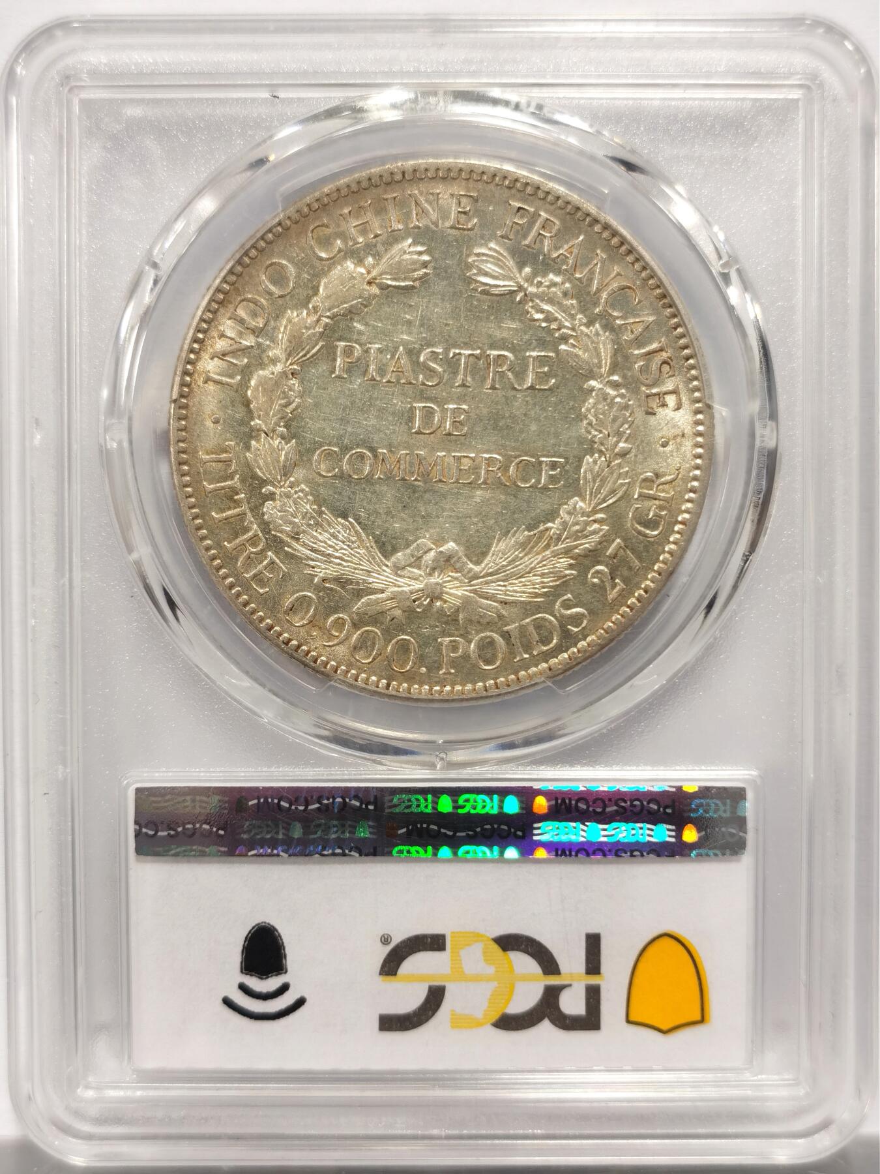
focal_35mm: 54
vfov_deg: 35.5
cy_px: 587
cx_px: 440
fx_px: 1830
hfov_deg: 27.0
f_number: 16
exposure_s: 1/100
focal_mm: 5.56
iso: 100
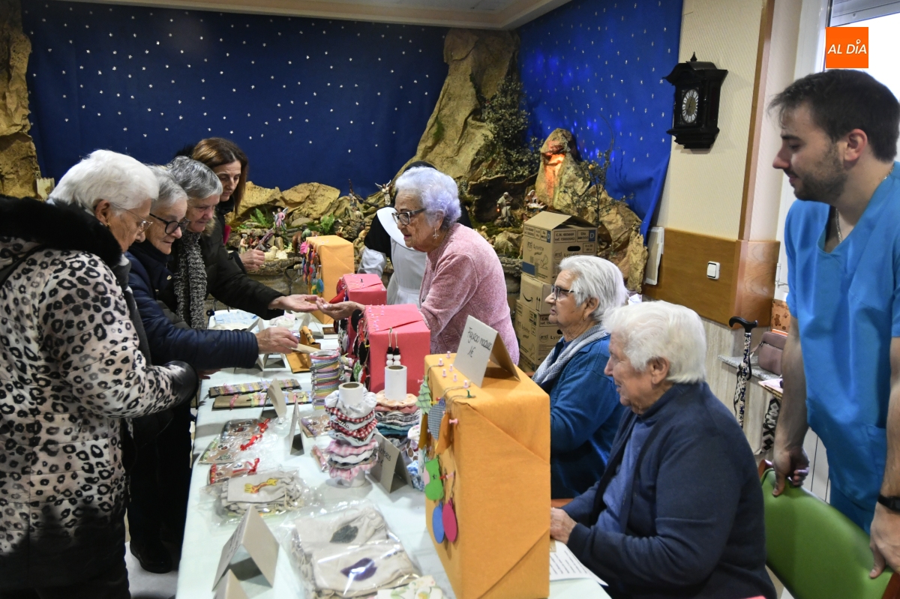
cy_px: 300
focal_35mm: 28
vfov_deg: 46.4
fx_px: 700
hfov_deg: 65.5
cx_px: 450
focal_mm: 19
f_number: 4
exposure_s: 1/80
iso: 2500
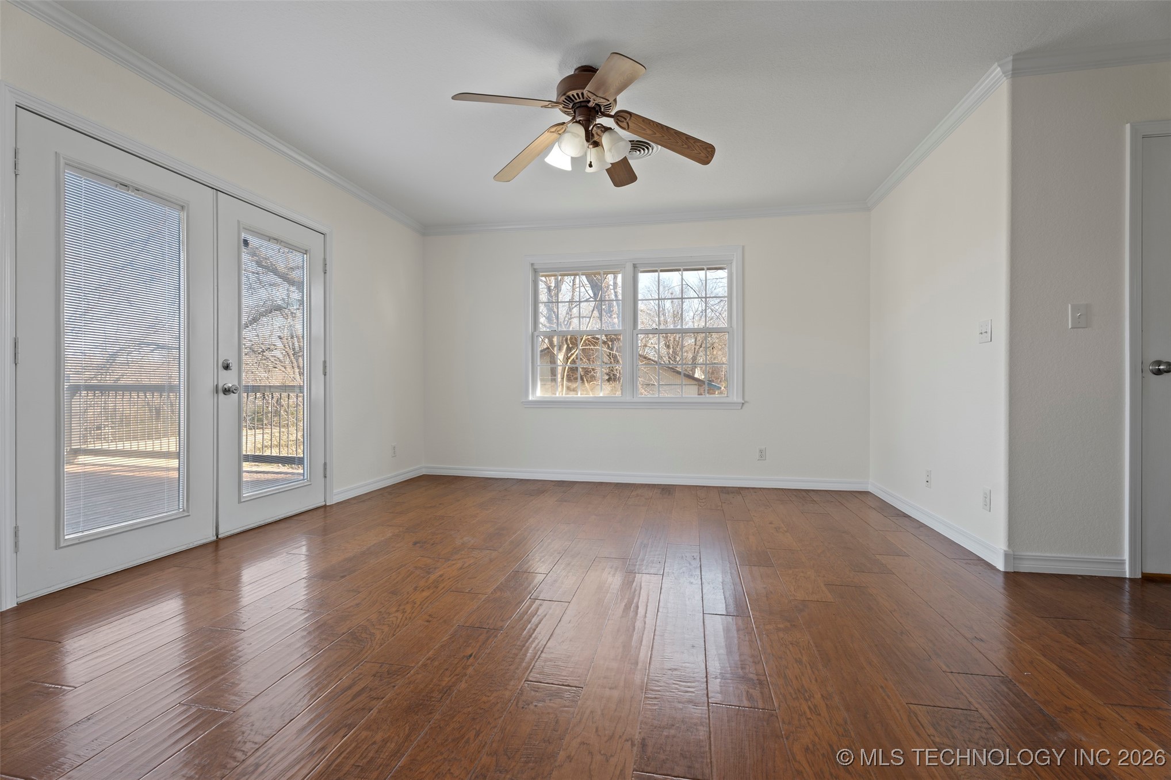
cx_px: 586
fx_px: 520
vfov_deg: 73.7
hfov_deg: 96.7
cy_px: 390
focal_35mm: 16
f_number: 8
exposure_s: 1/2
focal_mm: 16
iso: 160
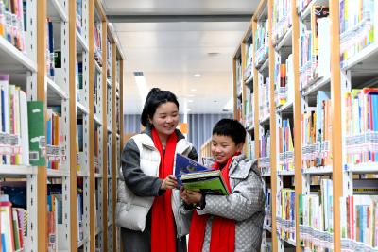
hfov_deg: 25.4
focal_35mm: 80
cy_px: 126
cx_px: 189
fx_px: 840
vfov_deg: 17.1
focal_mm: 80
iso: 5600
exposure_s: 1/100
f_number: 8
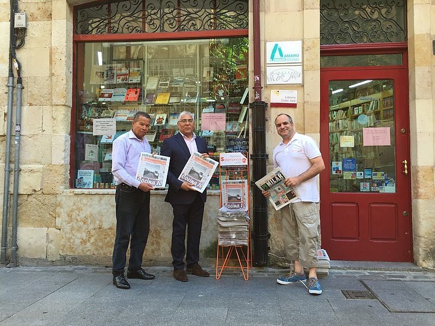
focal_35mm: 29
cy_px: 163
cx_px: 218
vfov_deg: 48.2
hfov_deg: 61.7
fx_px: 364
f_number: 2.2
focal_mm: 4.15
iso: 32
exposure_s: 1/100
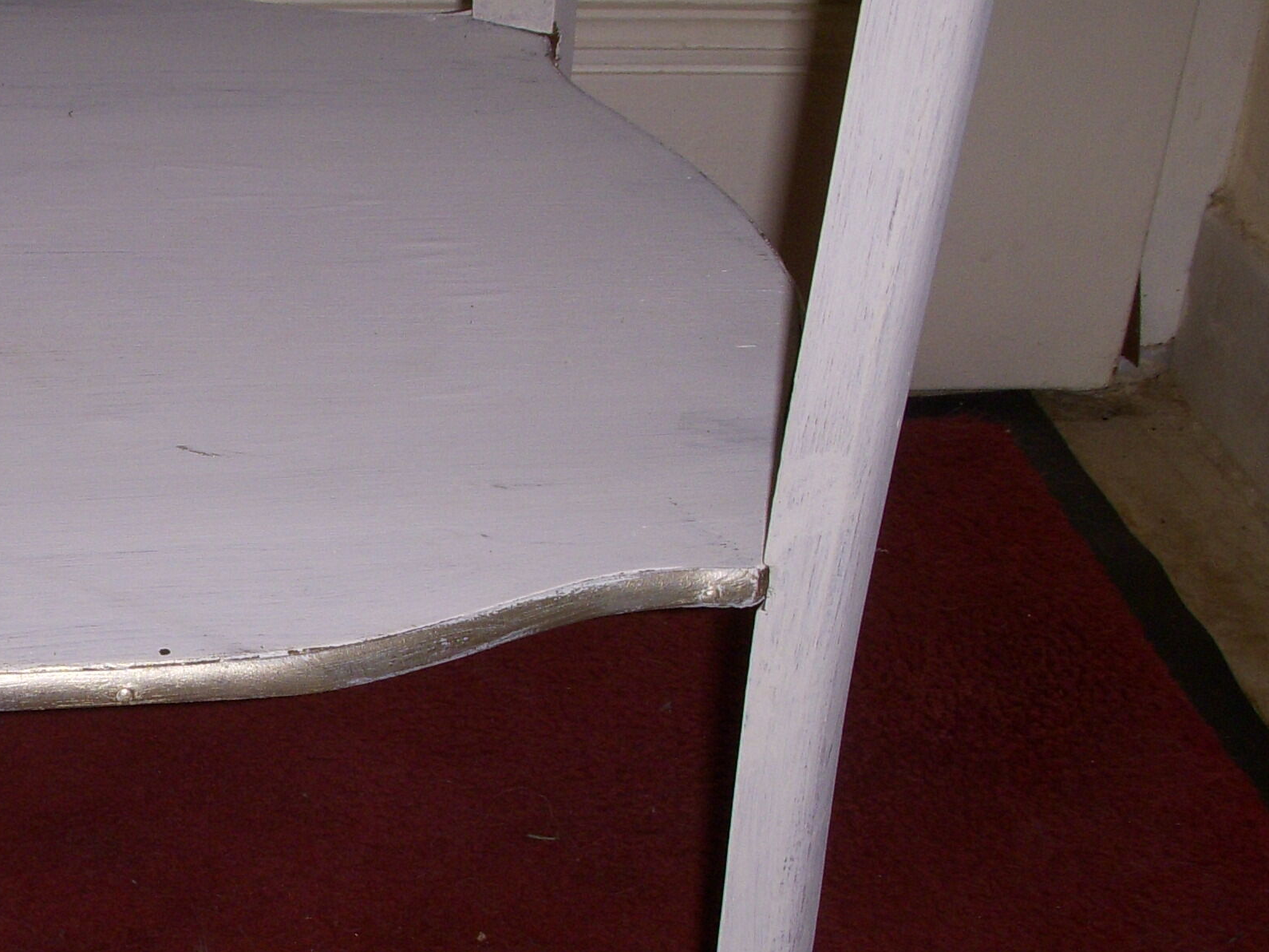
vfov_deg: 18.8
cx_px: 120
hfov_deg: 24.3
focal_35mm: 78
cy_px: 701
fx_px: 2860
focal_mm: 6.3
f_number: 3.3
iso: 100
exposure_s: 1/30
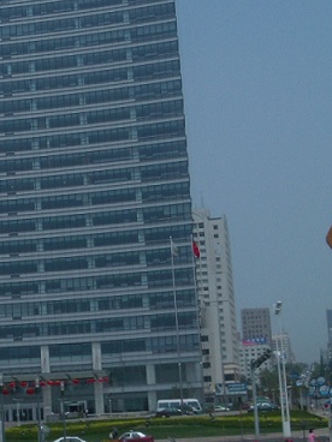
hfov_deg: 20.0
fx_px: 934
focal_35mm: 73
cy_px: 243
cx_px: 70
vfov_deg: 26.7
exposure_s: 1/2000
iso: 50
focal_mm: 5.8
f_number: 4.3
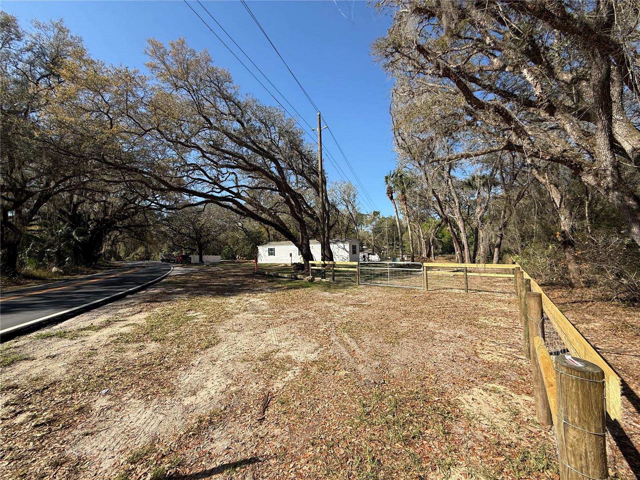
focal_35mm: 14
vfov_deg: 85.7
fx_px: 259
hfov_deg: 102.1
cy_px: 240
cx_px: 320
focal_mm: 2.22
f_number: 2.2
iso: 64
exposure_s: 1/1698
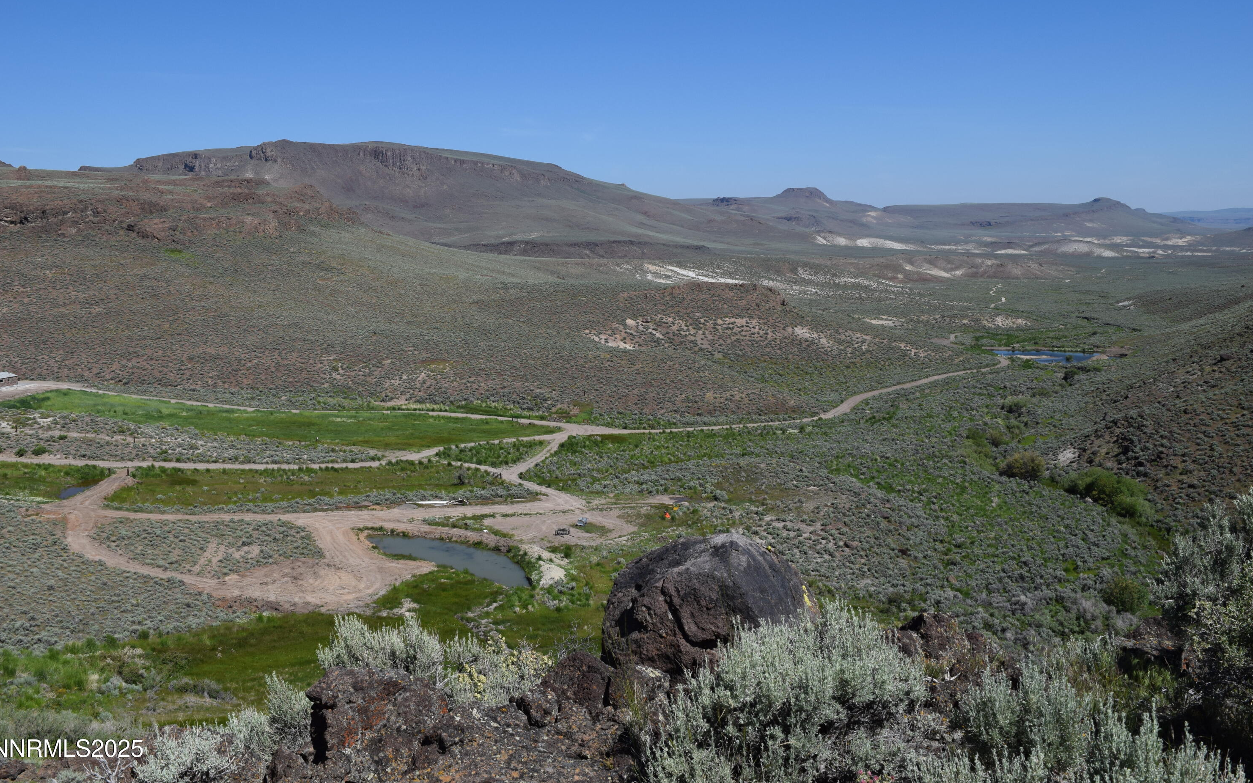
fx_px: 1110
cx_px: 624
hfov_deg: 58.9
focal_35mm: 33
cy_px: 364
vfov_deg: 38.8
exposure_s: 1/500
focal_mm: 21
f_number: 11
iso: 200
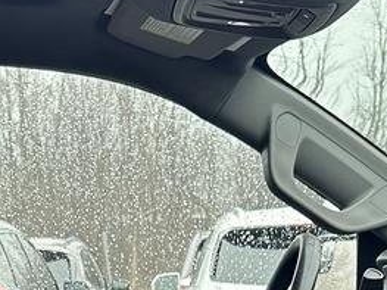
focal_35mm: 117
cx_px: 162
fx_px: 1307
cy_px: 598
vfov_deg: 11.3
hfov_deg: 16.8
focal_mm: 6.86
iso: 80
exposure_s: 1/199
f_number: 1.78
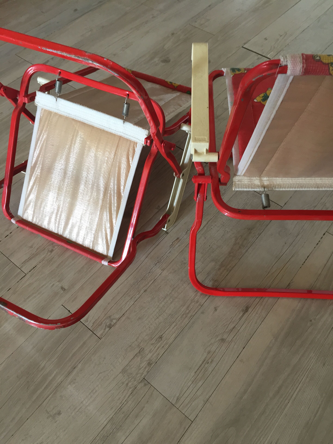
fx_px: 372
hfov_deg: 48.2
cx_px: 166
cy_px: 222
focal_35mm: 29
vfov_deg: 61.7
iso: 80
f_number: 2.2
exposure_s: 1/33
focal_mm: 4.15
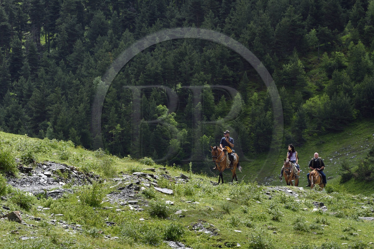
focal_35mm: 200
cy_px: 124
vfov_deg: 6.9
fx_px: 2077
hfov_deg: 10.3
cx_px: 187
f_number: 13
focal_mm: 200
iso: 320
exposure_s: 1/250
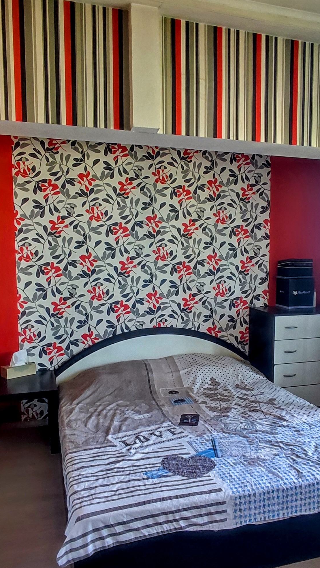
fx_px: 437
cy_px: 308
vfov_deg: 65.9
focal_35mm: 29
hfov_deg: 40.1
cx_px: 176
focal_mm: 1.65
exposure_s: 1/100
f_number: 2.2
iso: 288
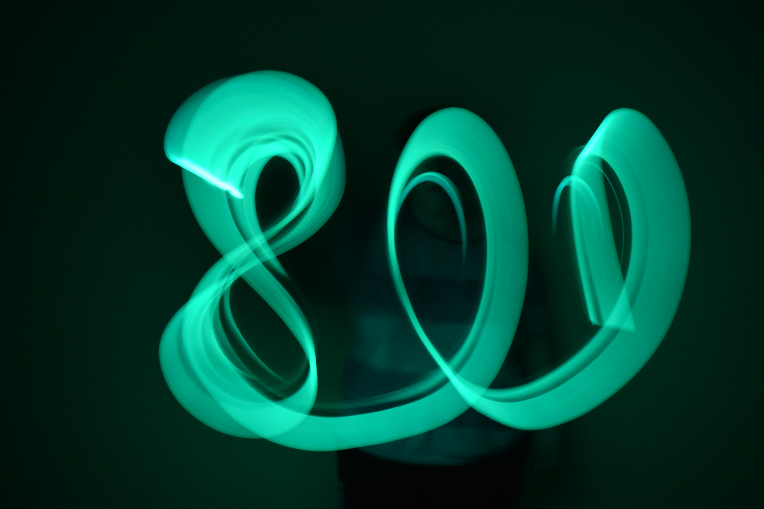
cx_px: 382
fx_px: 1019
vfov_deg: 28.1
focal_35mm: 48
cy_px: 254
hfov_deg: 41.1
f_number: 4.5
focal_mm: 32
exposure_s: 5
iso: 800
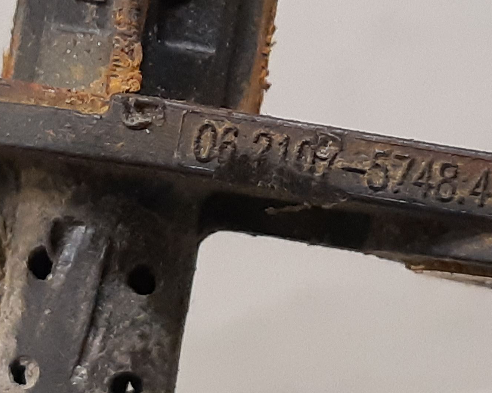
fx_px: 568
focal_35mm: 39
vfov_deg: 38.2
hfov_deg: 46.4
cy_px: 187
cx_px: 308
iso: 250
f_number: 1.7
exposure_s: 1/50
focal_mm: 3.93
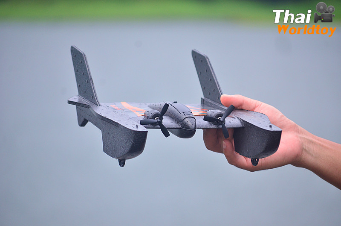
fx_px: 2055
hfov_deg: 9.5
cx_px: 170
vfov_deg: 6.3
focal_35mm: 218
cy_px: 113
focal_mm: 145
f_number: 5.6
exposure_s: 1/400
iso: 640
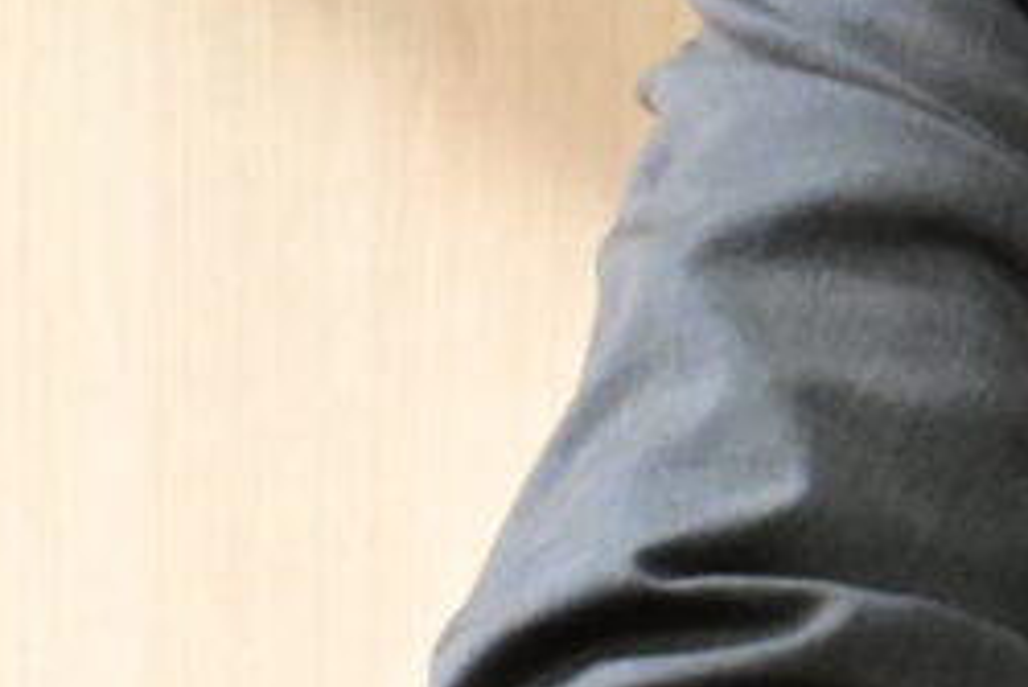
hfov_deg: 6.8
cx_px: 2019
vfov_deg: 4.7
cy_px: 45
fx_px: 8343
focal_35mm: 292
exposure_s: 1/125
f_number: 4.5
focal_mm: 38
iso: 6400
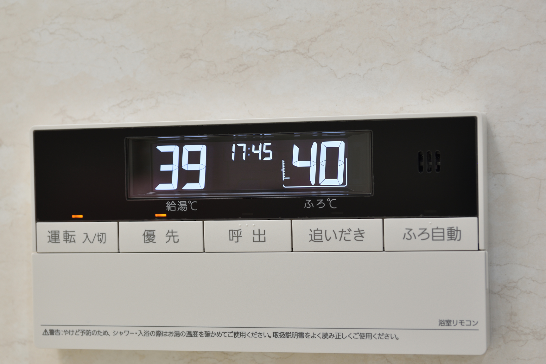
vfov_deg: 15.7
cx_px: 246
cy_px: 203
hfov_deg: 23.4
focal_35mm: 87
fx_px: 1319
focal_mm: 50
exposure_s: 1/10
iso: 100
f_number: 4.5
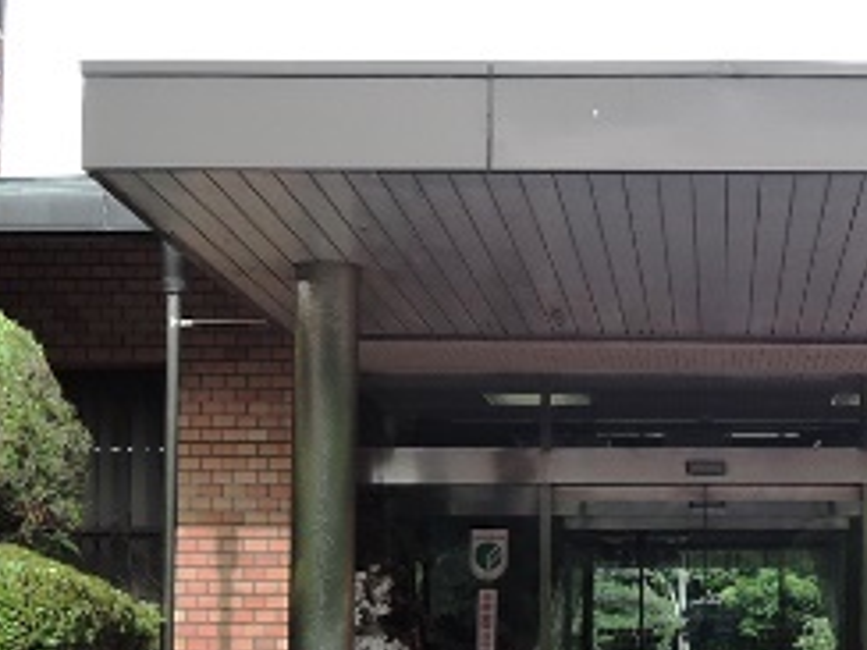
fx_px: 2755
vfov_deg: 13.4
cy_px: 444
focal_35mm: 110
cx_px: 764
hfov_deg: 17.6
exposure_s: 1/160
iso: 80
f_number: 3.2
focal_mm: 7.5
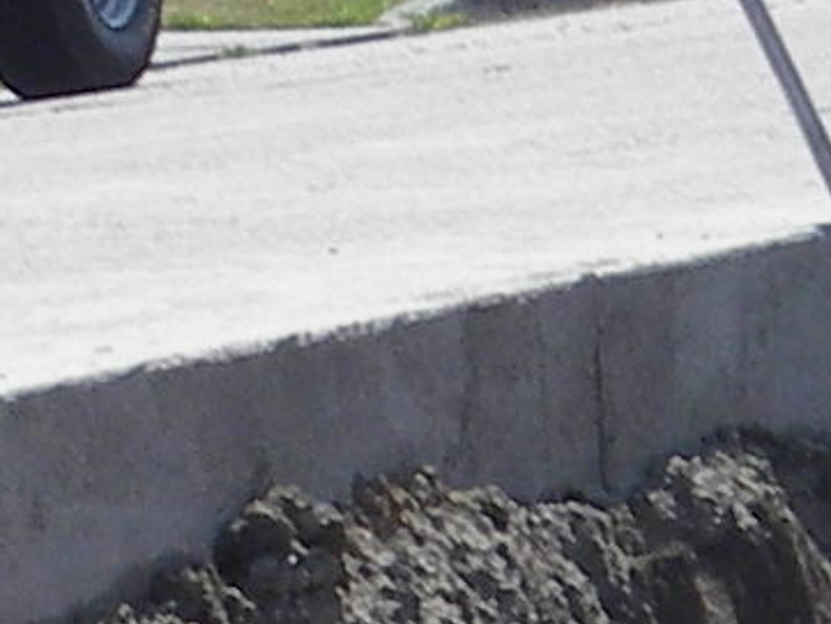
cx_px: 737
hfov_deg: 5.1
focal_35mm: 390
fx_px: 9366
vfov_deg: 3.8
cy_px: 1319
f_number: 7.2
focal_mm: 9.2
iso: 50
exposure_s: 1/125
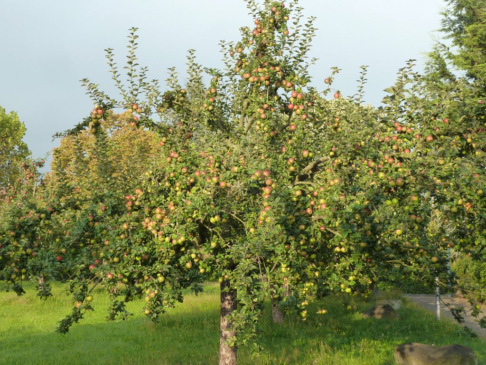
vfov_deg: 26.6
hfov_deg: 34.9
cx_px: 243
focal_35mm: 55
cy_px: 182
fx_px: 772
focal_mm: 9.1
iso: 125
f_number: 3.9
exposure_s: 1/125
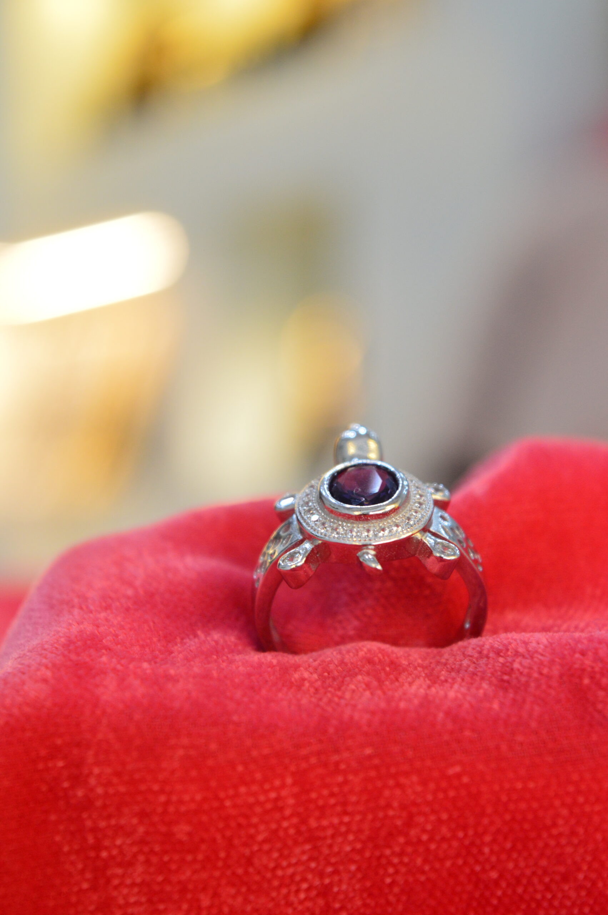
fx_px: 2094
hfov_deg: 16.5
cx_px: 304
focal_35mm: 82
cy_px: 458
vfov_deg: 24.6
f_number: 6.3
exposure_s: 1/60
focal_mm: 55
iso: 800
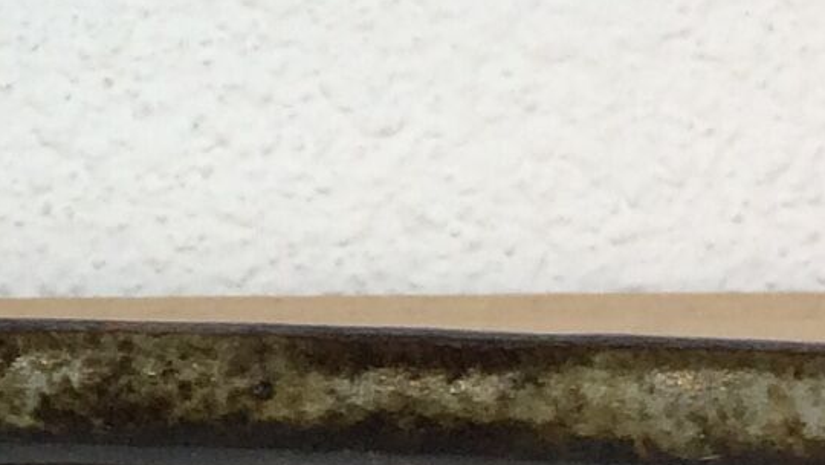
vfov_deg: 6.3
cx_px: -591
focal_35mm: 191
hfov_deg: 10.7
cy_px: 31
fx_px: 4179
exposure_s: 1/100
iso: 50
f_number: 2.2
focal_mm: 4.15
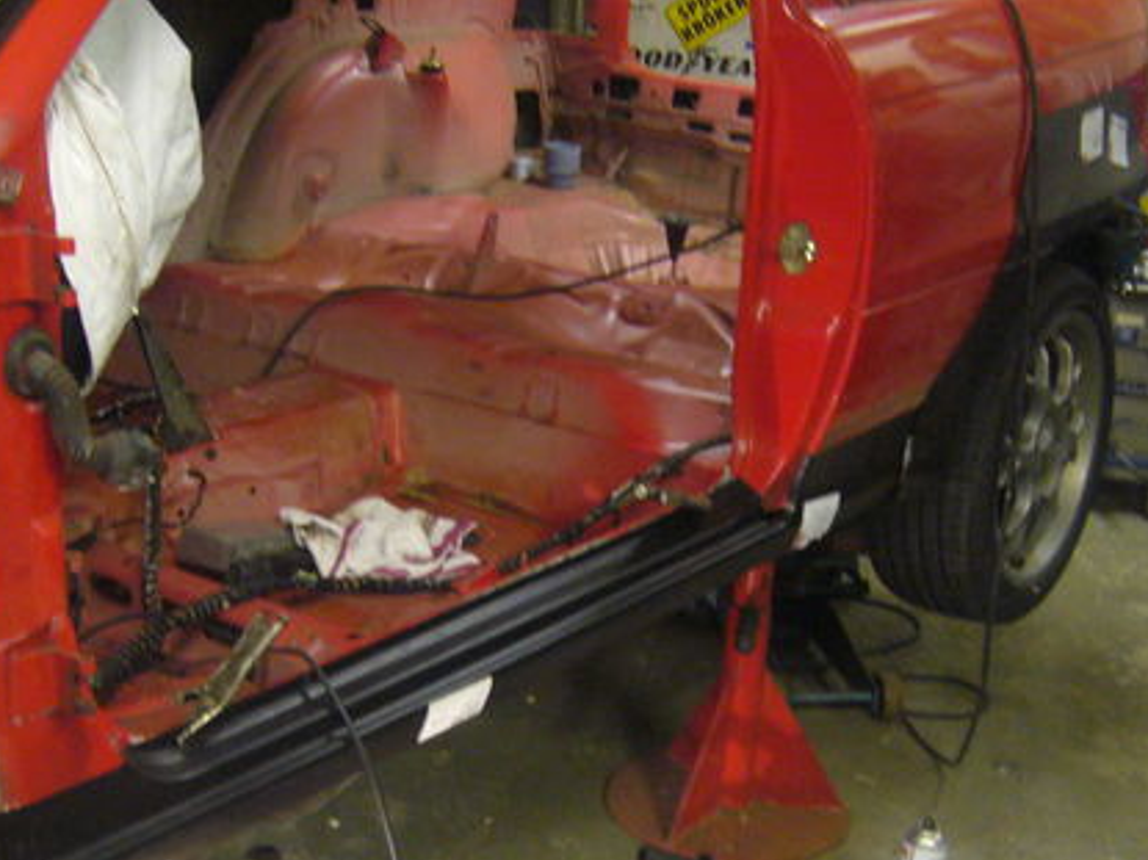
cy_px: 572
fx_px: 1790
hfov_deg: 35.5
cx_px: 628
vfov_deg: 26.9
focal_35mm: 54
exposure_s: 1/8
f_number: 2.8
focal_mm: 5.8
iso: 200
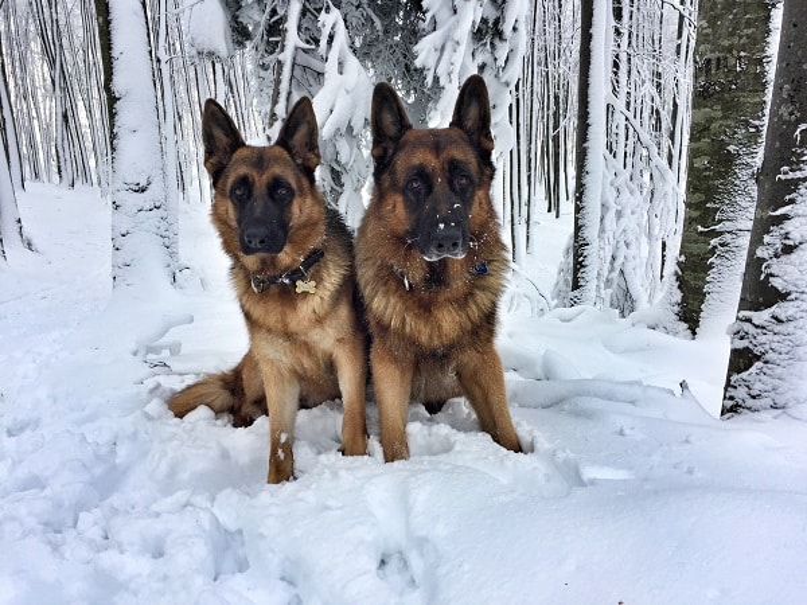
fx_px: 676
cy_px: 302
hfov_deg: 61.7
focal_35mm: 29
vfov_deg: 48.2
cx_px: 404
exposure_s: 1/168
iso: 32
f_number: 2.2
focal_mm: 4.15
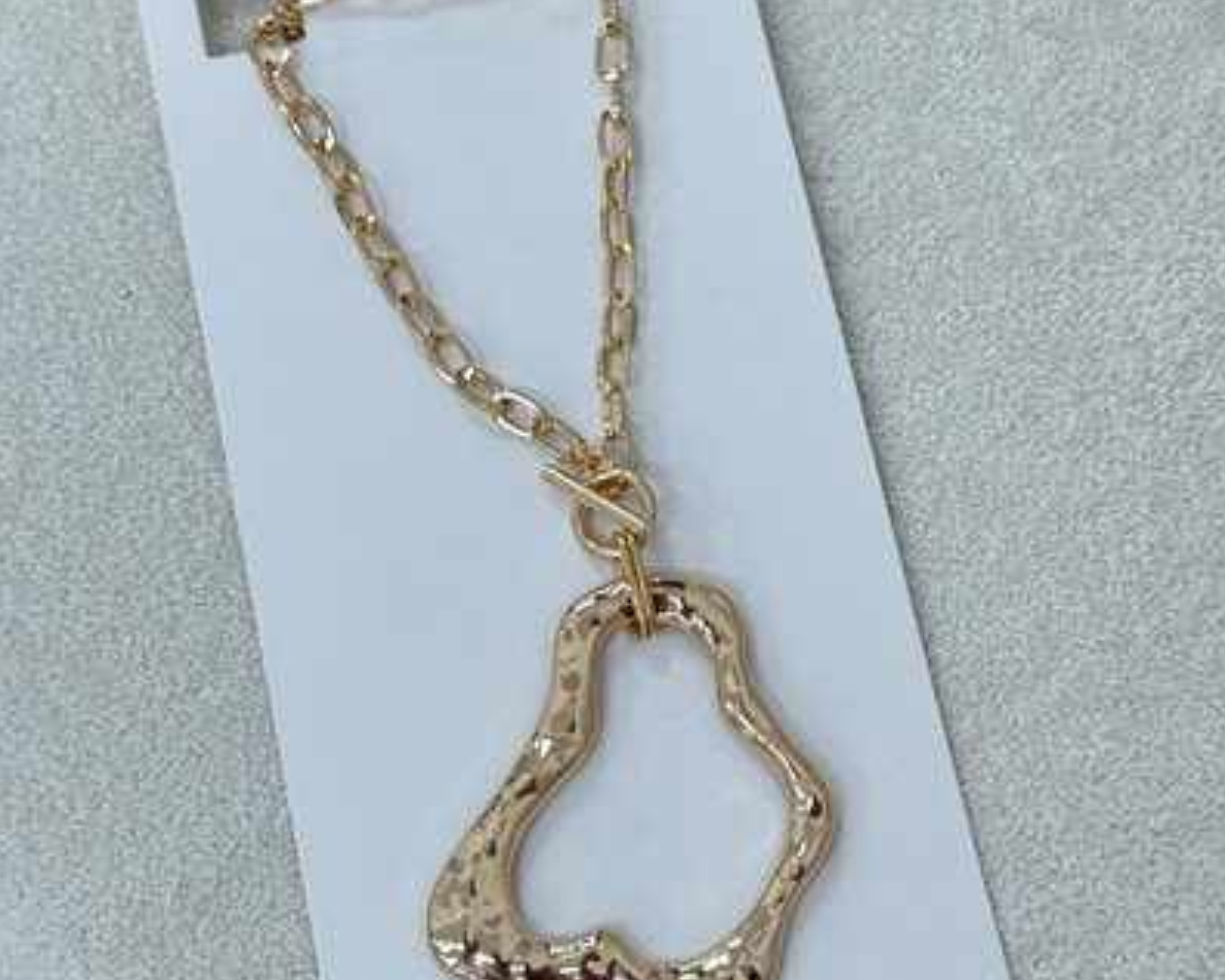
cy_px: 567
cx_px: 609
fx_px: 2285
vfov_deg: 24.2
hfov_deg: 30.0
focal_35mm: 63
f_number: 1.78
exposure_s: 1/50
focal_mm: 6.76
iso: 125
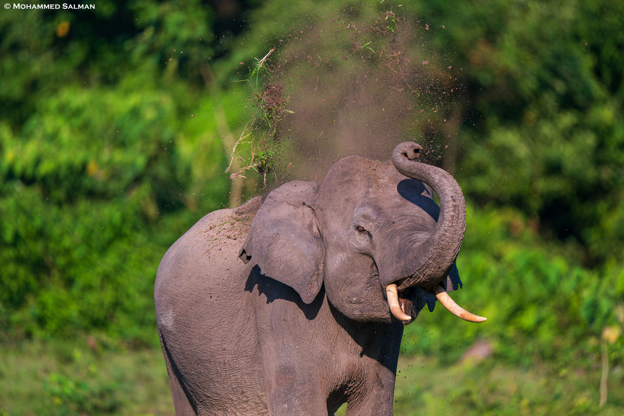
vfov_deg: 2.3
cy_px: 208
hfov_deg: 3.4
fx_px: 10399
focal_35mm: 600
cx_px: 312
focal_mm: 600
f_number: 4
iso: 500
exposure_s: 1/4000
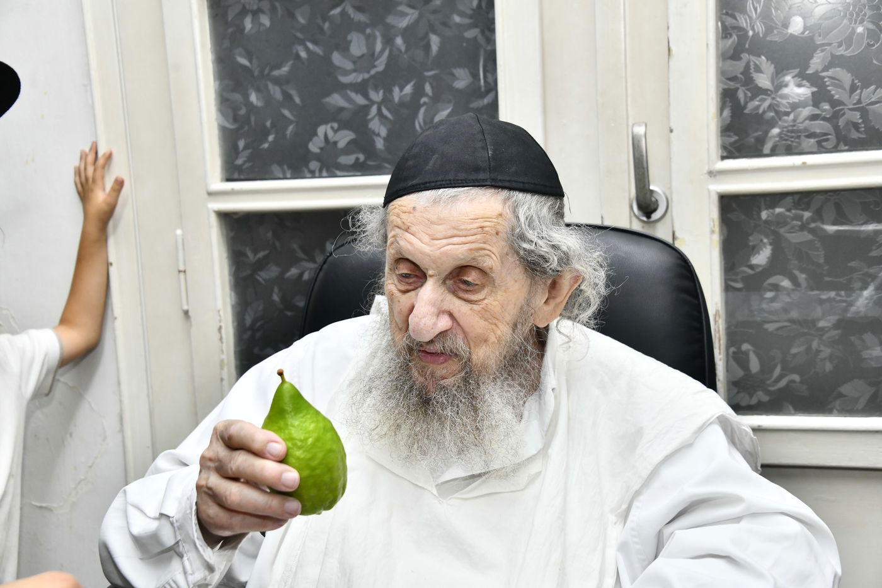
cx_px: 441
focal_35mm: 52
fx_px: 1274
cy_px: 294
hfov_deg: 38.2
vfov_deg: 26.0
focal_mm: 52
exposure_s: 1/200
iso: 1250
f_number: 6.3
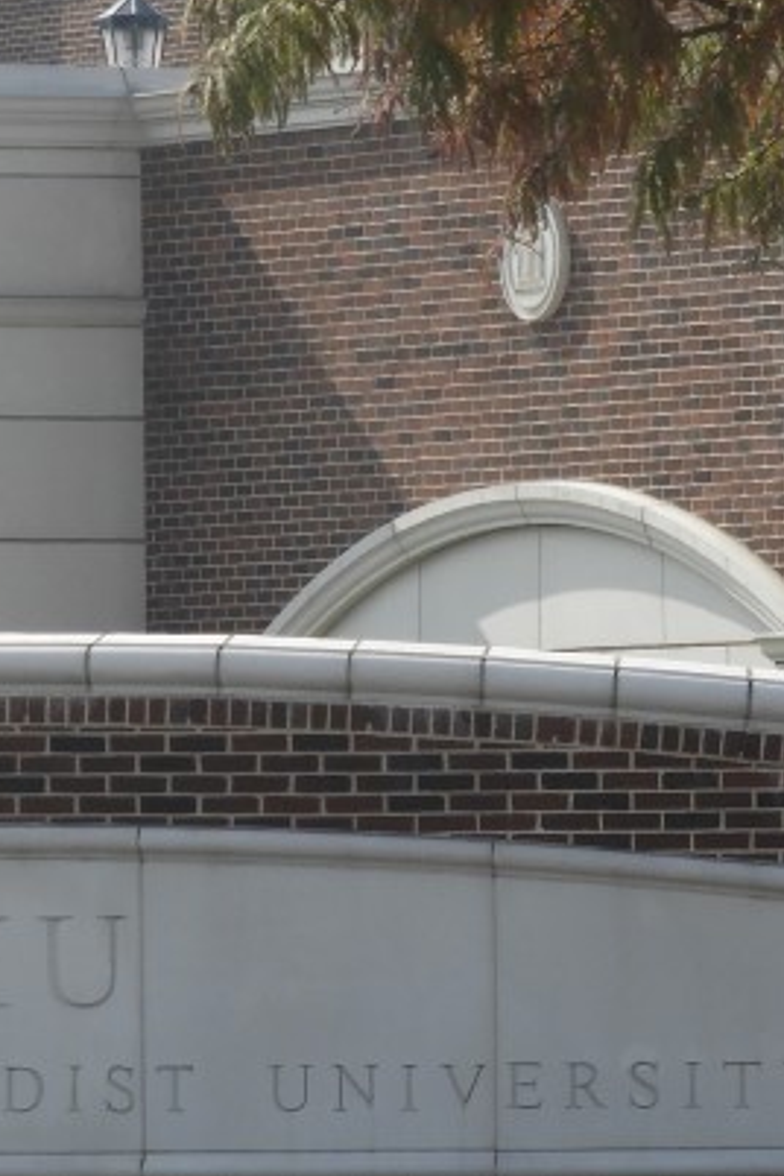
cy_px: 752
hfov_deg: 2.9
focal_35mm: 477
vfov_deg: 4.3
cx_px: 234
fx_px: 15581
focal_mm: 32.2
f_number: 5.3
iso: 100
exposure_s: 1/500
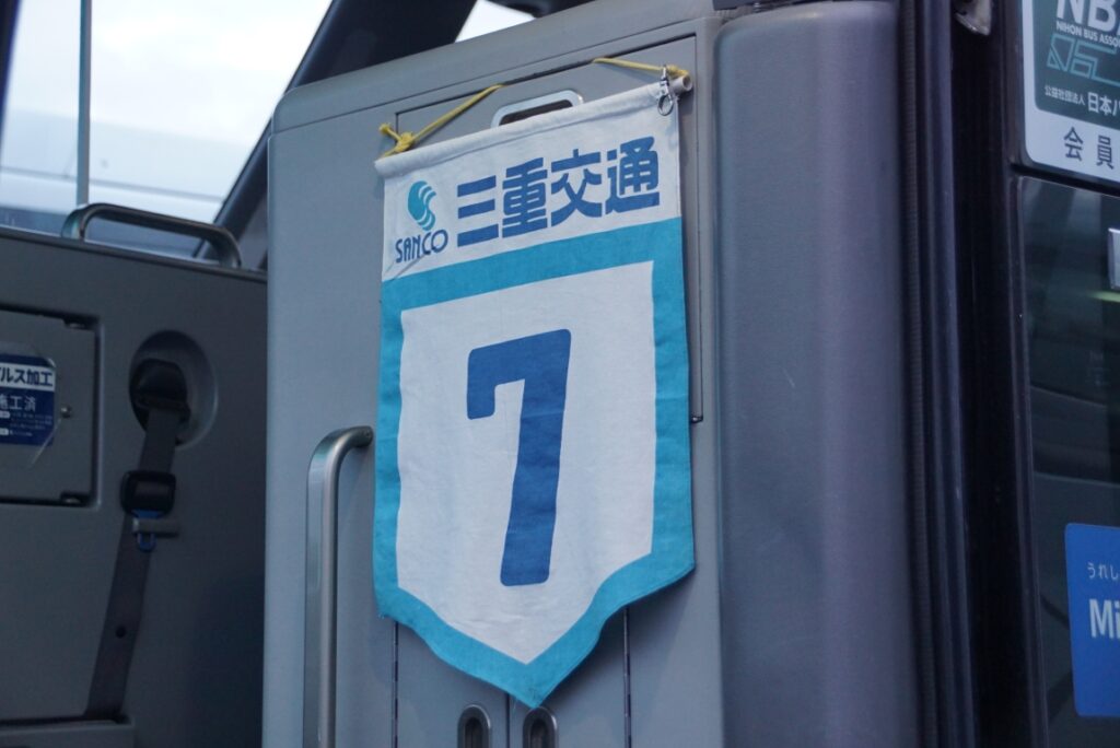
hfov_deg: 27.0
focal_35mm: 75
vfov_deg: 18.2
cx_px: 560
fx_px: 2335
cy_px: 374
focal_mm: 50
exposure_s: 1/80
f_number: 4.5
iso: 1000
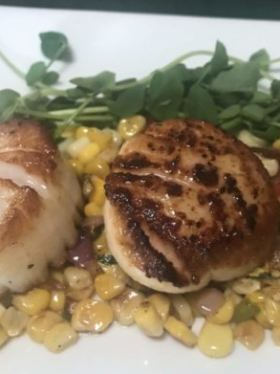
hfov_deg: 37.3
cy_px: 187
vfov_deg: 49.0
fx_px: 410
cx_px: 188
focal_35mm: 38
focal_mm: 3.99
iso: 50
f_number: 1.8
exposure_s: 1/15
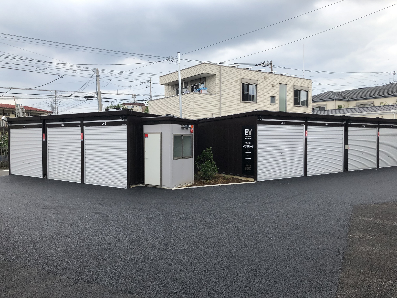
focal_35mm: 28
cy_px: 149
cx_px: 198
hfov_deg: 63.4
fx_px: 321
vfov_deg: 49.7
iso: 20
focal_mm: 3.99
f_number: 1.8
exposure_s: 1/899
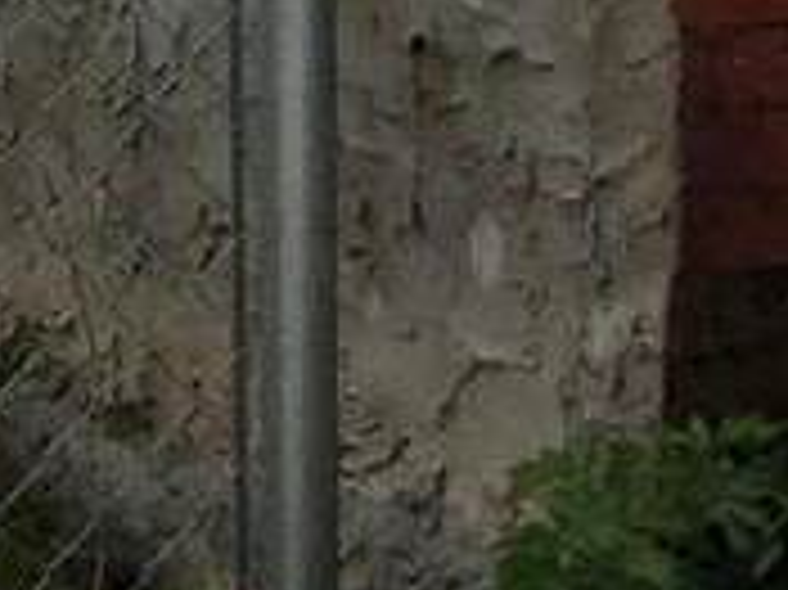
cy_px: -86
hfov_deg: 8.4
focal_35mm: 205
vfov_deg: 7.2
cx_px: -1427
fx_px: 4663
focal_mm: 3.99
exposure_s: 1/9615
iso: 25
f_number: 1.8
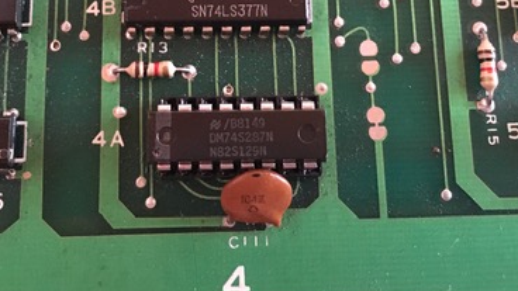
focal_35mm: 55
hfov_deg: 37.8
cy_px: -11
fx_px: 755
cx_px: 224
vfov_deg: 21.0
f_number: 2.2
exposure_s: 1/17
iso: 500
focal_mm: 4.15
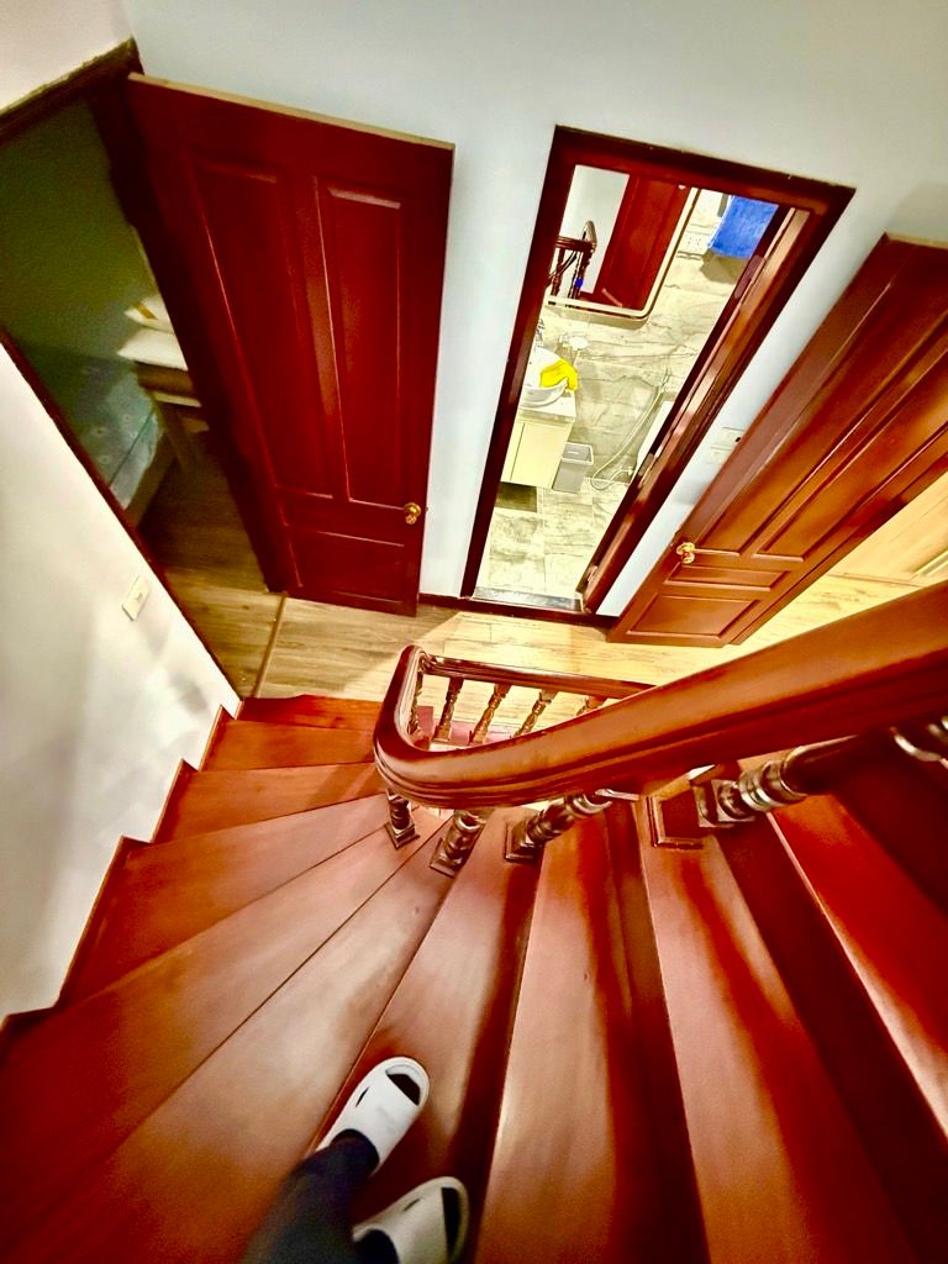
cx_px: 474
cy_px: 632
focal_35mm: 14
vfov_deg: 102.1
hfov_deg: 85.7
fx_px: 511
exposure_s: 1/25
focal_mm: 2.22
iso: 2500
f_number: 2.2
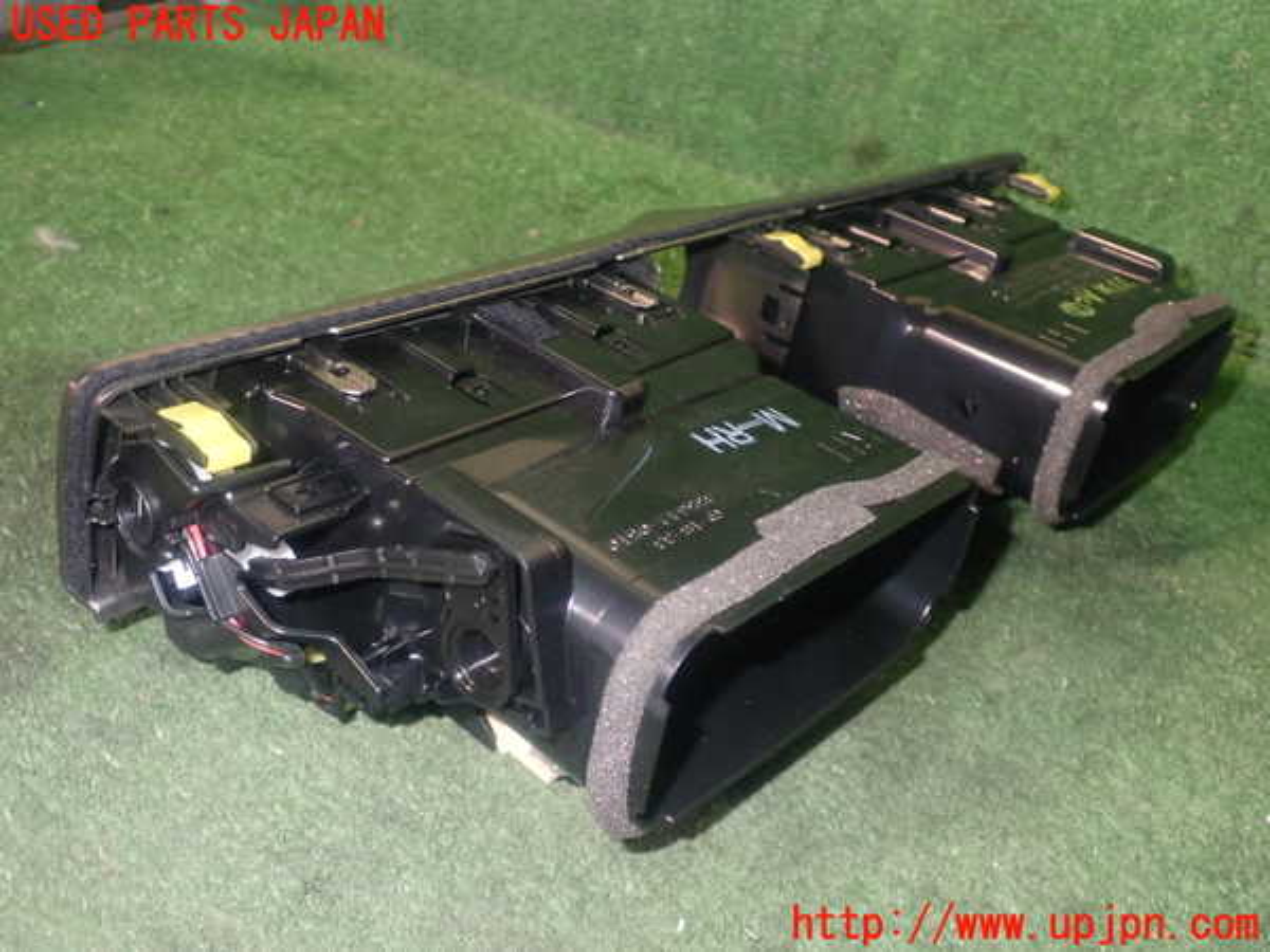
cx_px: 635
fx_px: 1321
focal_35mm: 36
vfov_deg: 39.7
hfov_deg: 51.4
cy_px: 476
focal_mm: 6.37
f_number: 7.1
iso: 400
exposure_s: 1/40
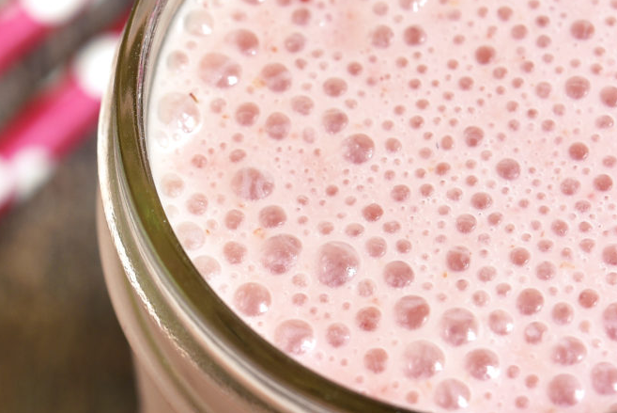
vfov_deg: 7.3
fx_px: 3207
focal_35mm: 187
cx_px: 86
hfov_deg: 10.9
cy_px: 301
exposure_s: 1/10
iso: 250
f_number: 6.3
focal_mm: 60
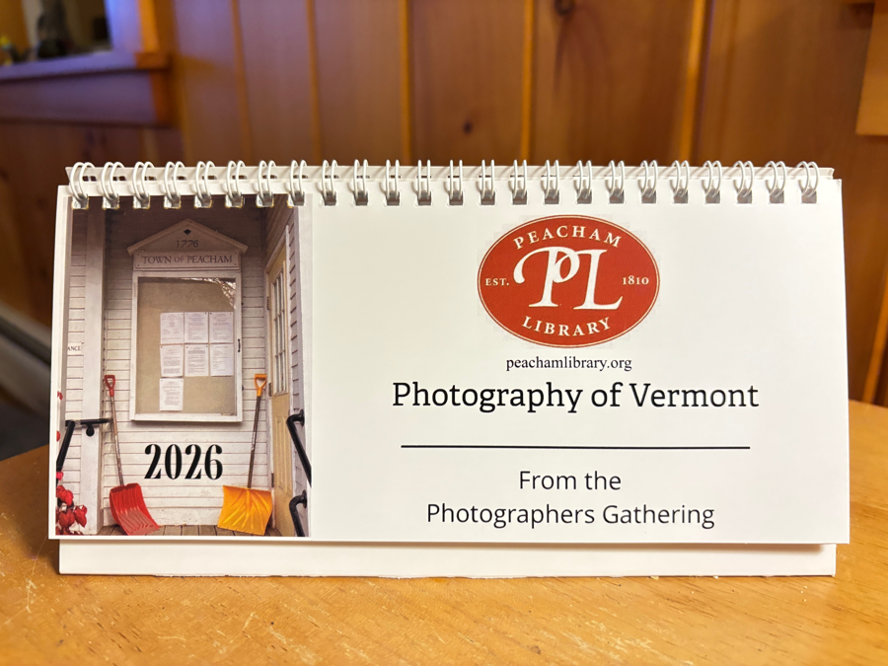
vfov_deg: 53.1
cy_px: 333
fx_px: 667
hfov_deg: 67.3
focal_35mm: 26
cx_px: 444
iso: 500
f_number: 1.6
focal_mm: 5.96
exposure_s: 1/40
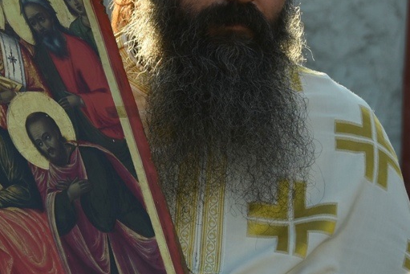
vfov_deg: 5.2
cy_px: 125
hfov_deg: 7.8
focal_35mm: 264
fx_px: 3007
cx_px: 16
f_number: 4.5
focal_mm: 50
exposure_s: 1/160
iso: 100
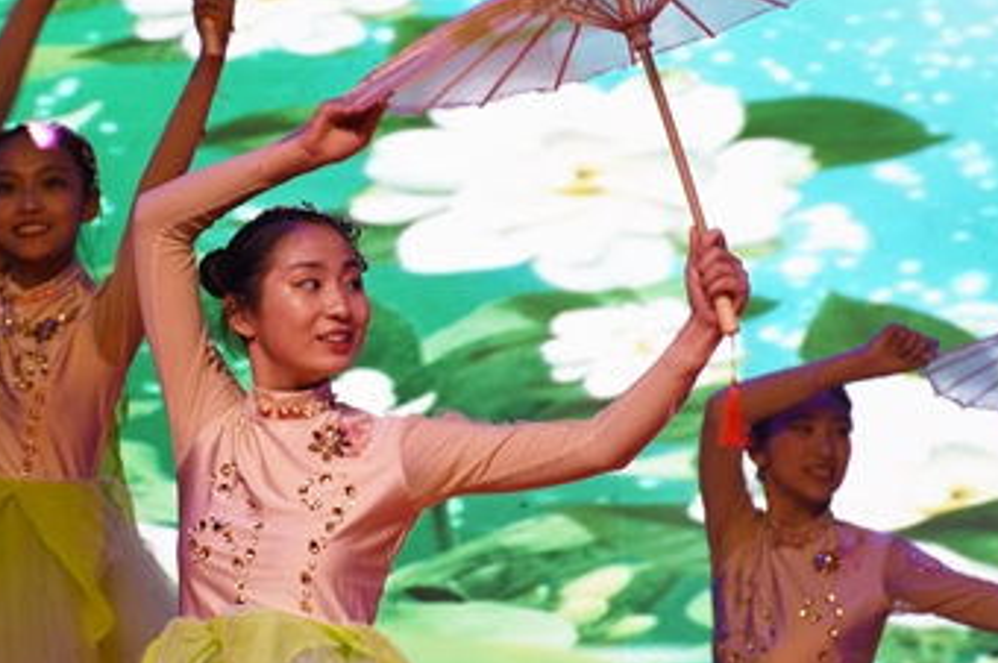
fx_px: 9776
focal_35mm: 353
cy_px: 257
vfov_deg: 3.9
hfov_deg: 5.8
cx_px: 517
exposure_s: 1/25
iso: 100
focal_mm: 100
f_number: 5.6
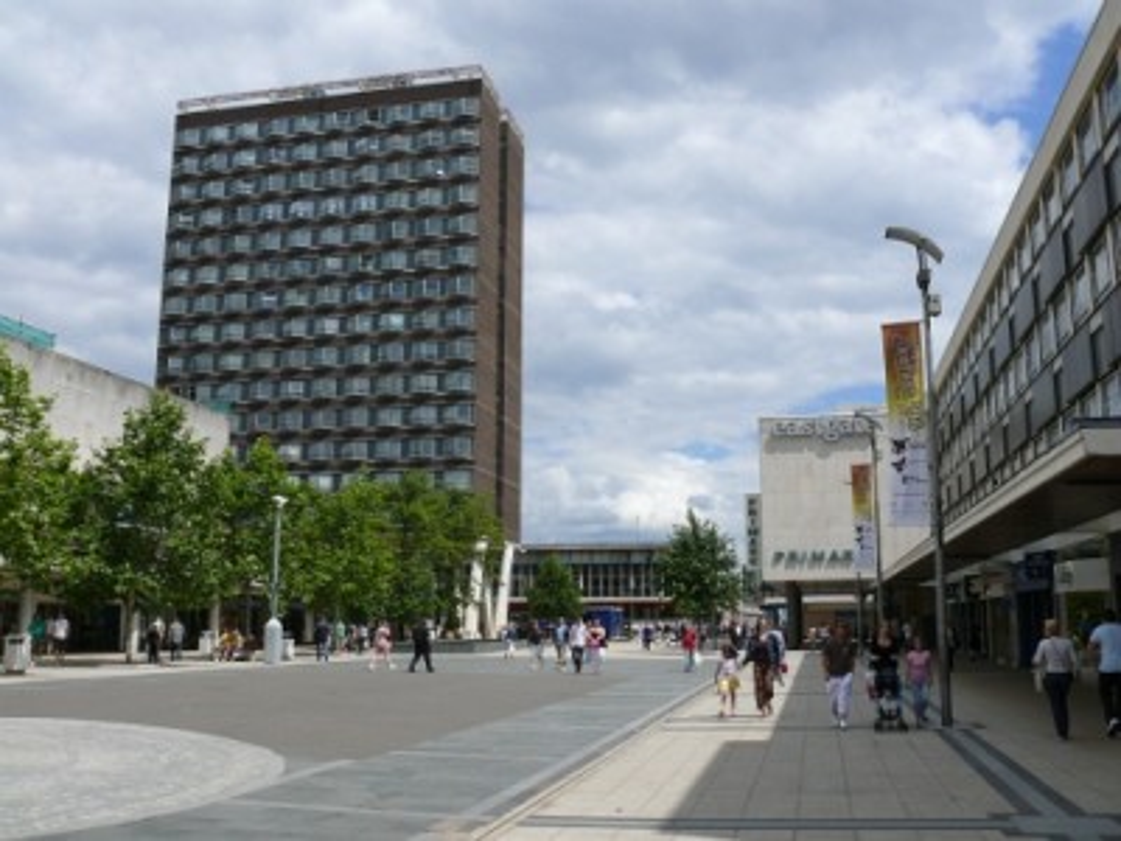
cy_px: 420
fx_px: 1133
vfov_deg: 40.7
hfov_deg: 52.6
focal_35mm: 35
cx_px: 560
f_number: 8
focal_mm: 7.4
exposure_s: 1/400
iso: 100
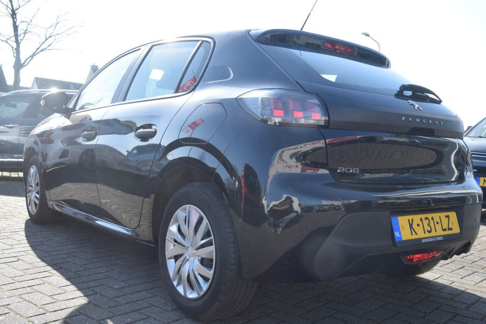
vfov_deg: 37.3
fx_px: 479
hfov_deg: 53.8
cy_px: 162
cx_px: 241
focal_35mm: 36
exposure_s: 1/250
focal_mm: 23
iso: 320
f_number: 8
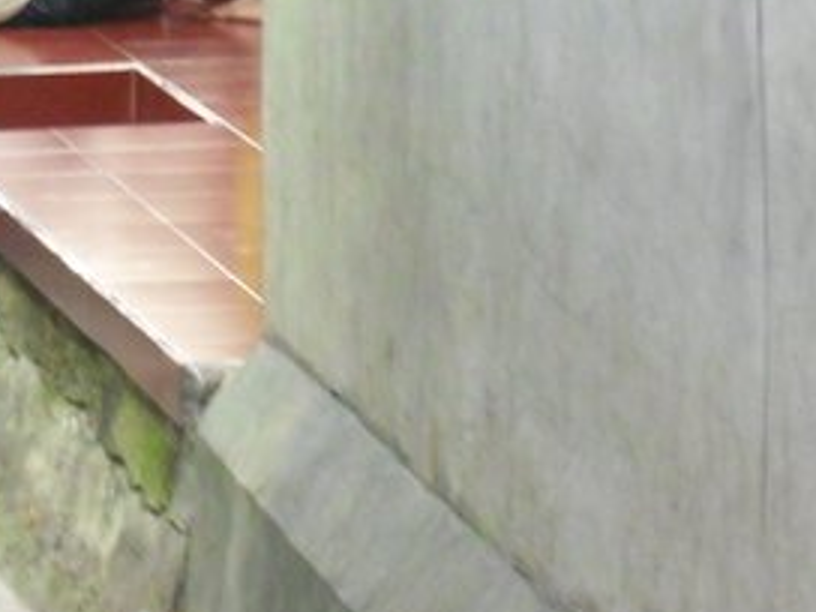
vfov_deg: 5.4
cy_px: -123
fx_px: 6459
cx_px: -330
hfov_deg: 7.1
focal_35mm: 274
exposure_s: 1/80
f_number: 4.7
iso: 400
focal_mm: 15.3
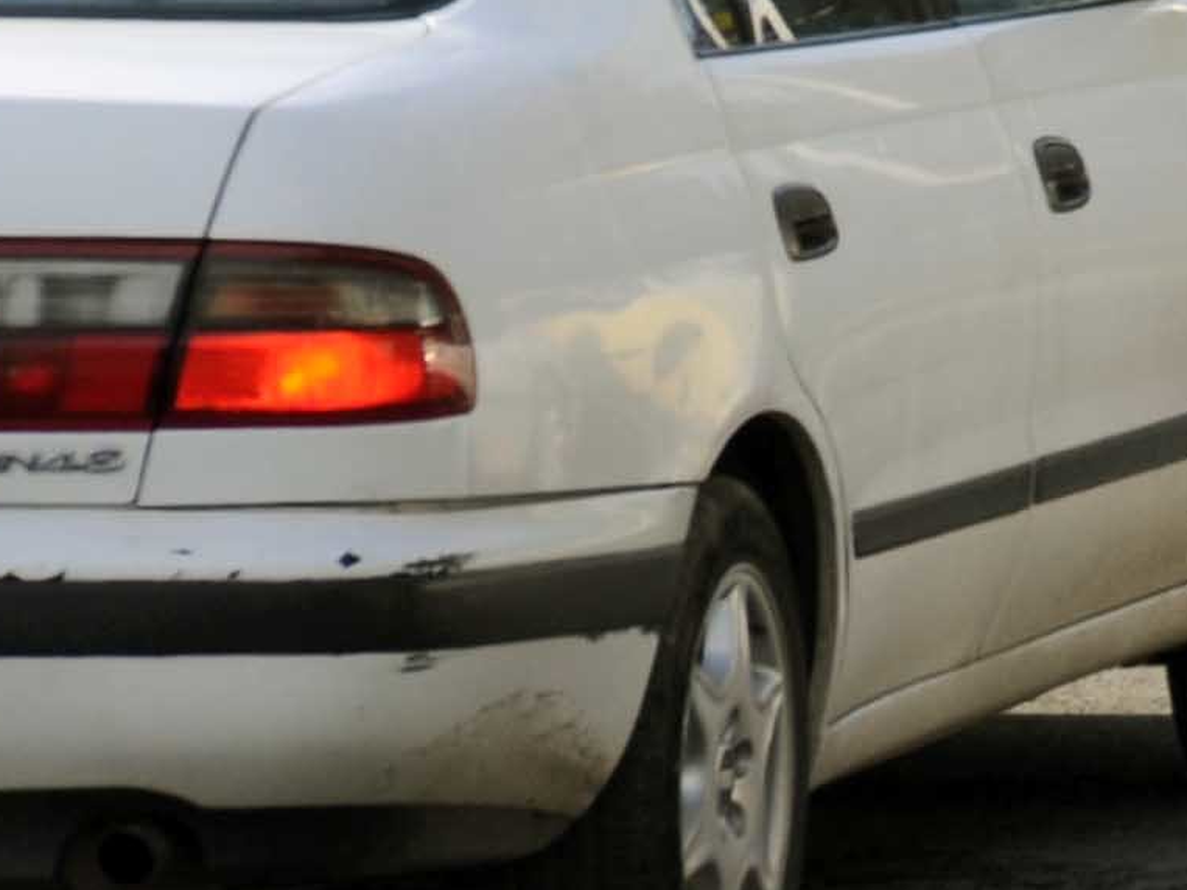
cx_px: 3015
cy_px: -1145
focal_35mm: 1072
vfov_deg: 1.4
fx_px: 36754
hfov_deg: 1.8
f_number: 9
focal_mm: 200
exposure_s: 1/320
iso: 400
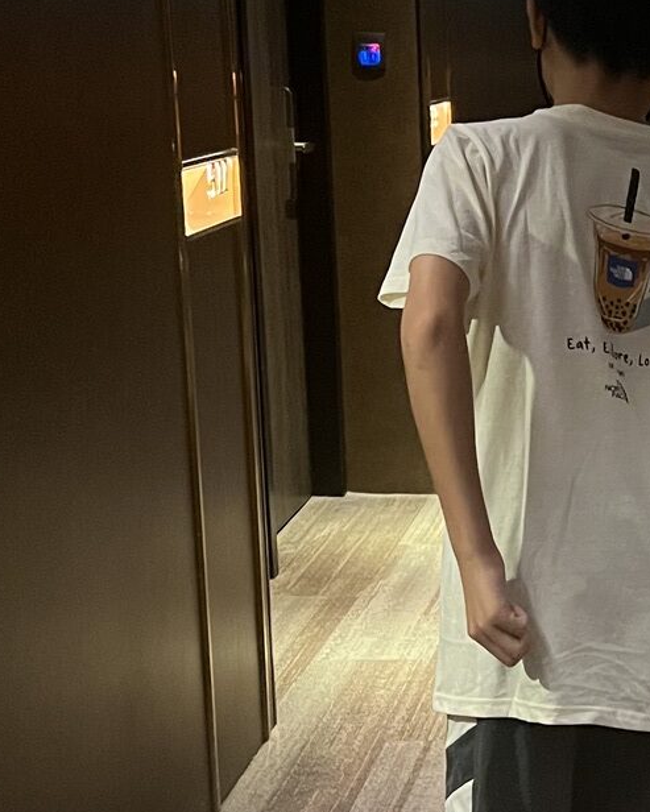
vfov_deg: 22.9
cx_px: 726
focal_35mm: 83
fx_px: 1995
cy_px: 536
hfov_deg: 17.8
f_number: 1.5
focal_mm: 5.7
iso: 640
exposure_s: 1/36
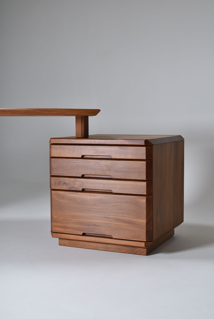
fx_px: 507
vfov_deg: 35.0
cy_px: 160
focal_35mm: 57
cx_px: 107
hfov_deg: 23.8
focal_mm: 38
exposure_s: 1/160
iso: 100
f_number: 7.1
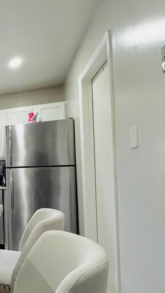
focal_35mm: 27
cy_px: 174
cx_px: -89
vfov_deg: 69.3
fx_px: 210
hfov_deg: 27.4
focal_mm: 1.57
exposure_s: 1/60
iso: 125
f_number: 1.8
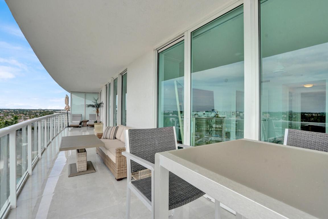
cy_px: 110
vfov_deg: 73.7
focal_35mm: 16
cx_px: 164
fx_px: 146
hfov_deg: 96.8
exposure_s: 1/500
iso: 800
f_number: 8
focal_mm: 16
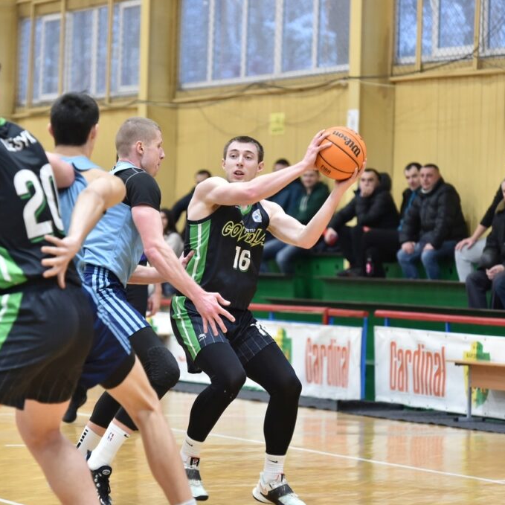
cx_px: 212
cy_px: 252
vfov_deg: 10.1
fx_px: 2855
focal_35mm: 173
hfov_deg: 10.1
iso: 2500
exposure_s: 1/640
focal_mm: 135
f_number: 4
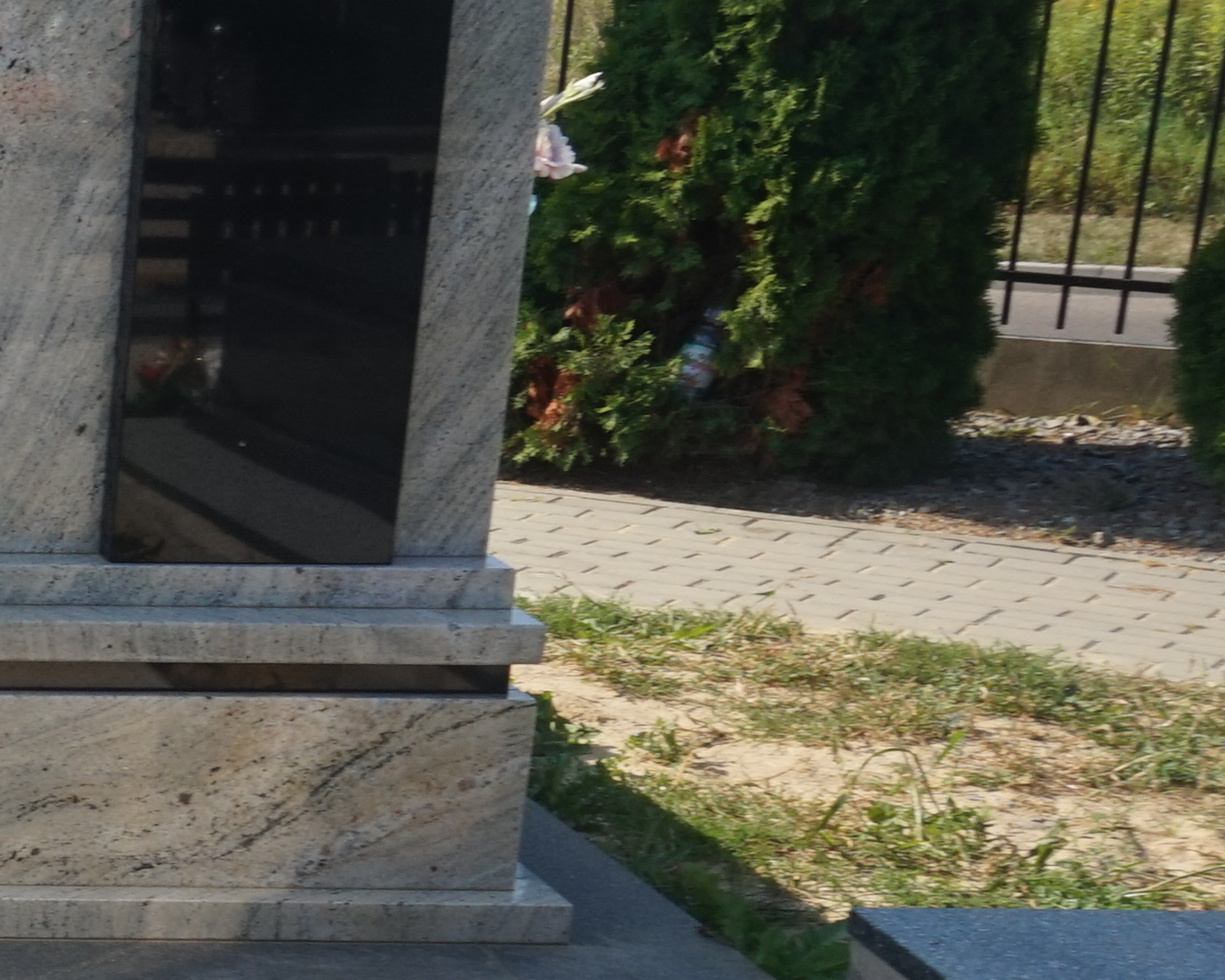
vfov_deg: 17.0
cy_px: 739
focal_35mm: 90
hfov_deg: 16.9
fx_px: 3263
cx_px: -1080
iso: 100
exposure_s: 1/80
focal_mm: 16
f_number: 13
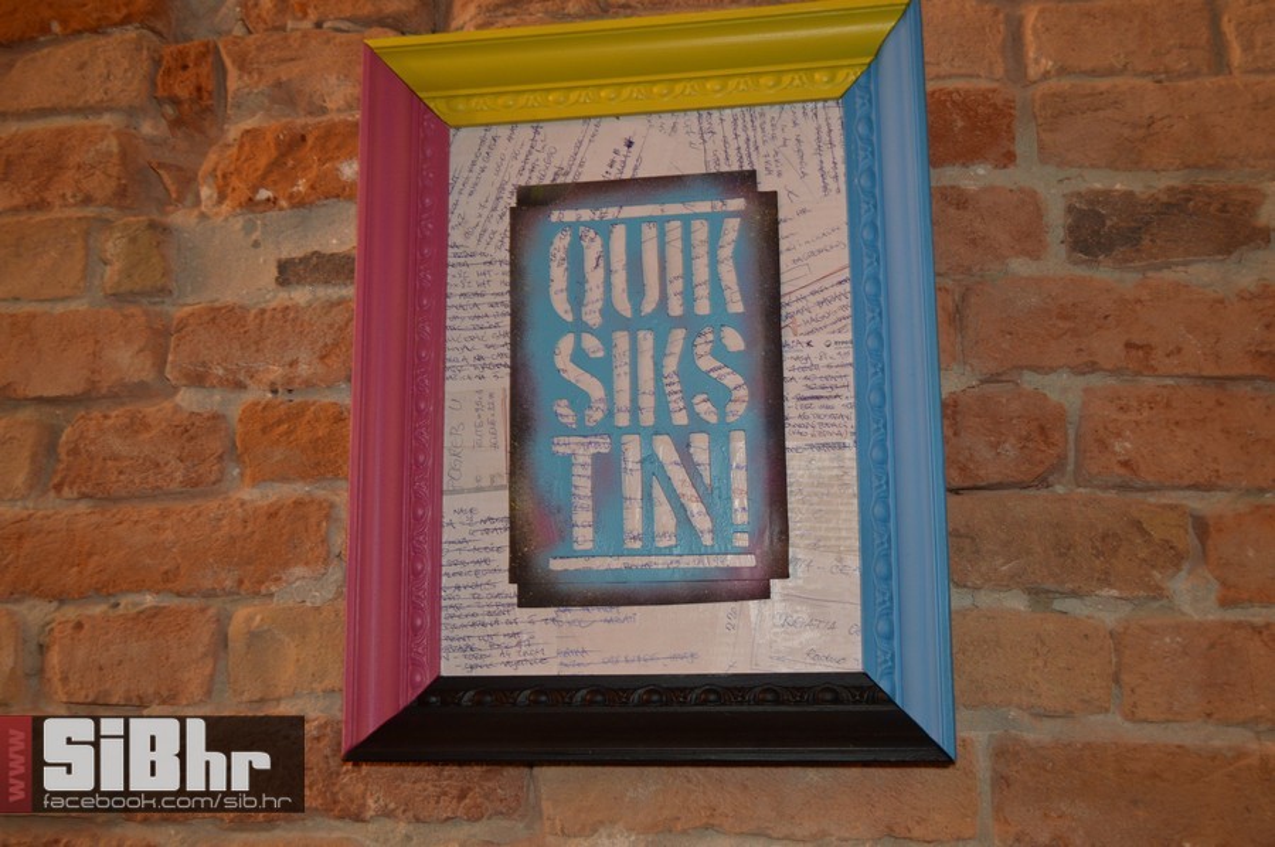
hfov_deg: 57.3
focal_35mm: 33
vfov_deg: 39.9
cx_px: 638
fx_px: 1167
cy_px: 424
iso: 400
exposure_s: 1/5
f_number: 4
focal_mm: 22
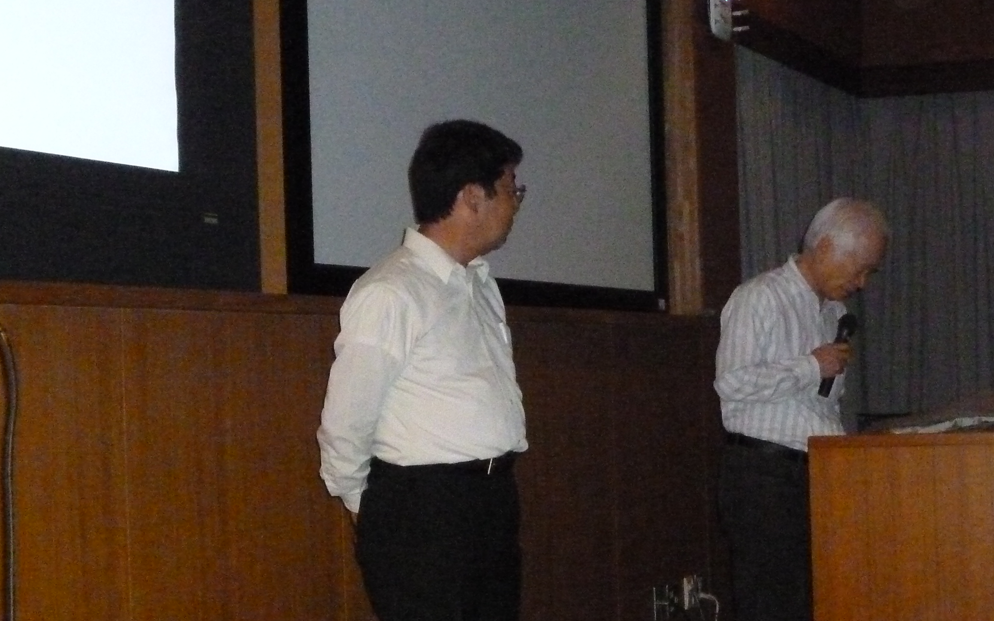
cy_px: 397
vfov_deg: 16.1
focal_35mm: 81
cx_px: 842
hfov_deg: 25.0
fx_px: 2194
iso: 1000
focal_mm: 7.2
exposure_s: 1/30
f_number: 3.6
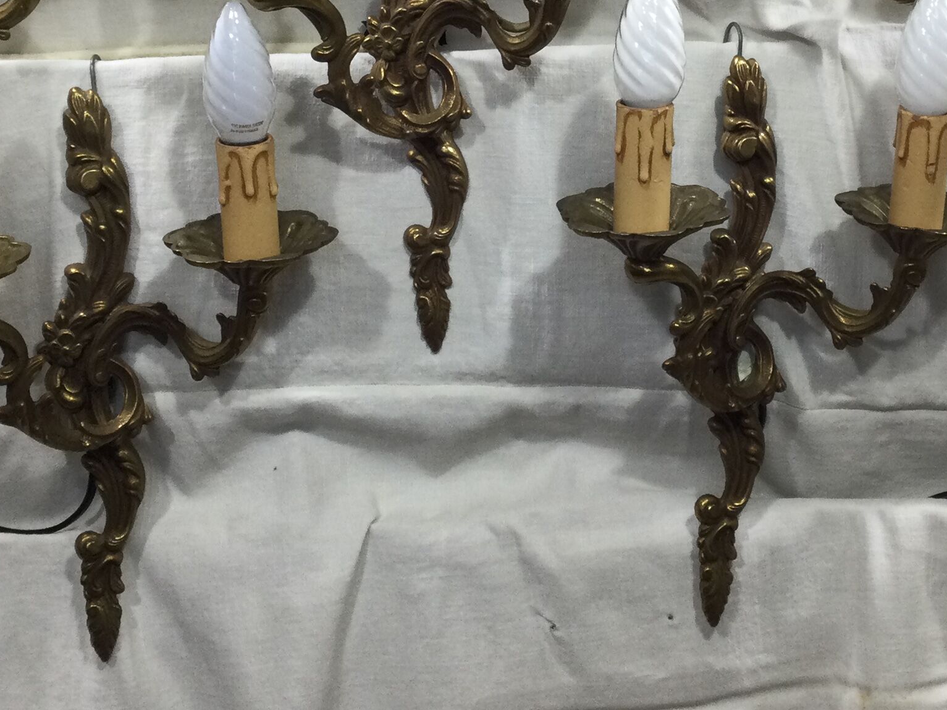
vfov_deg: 21.8
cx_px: 638
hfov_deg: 29.2
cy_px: 83
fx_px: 1806
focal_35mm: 66
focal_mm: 3.3
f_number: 2.4
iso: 25
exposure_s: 1/33
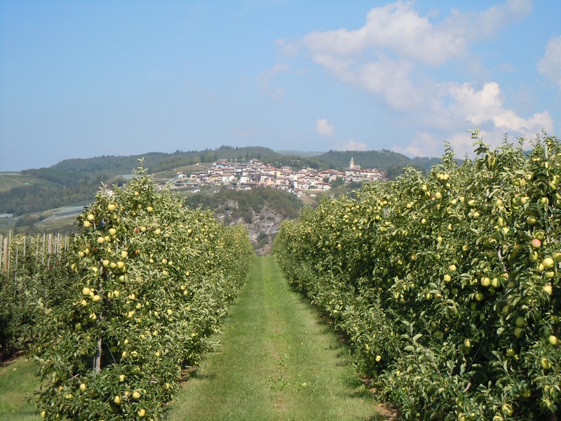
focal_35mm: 89
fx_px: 1442
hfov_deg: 22.0
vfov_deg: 16.6
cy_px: 210
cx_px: 280
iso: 100
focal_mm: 16
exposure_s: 1/640
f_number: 4.4
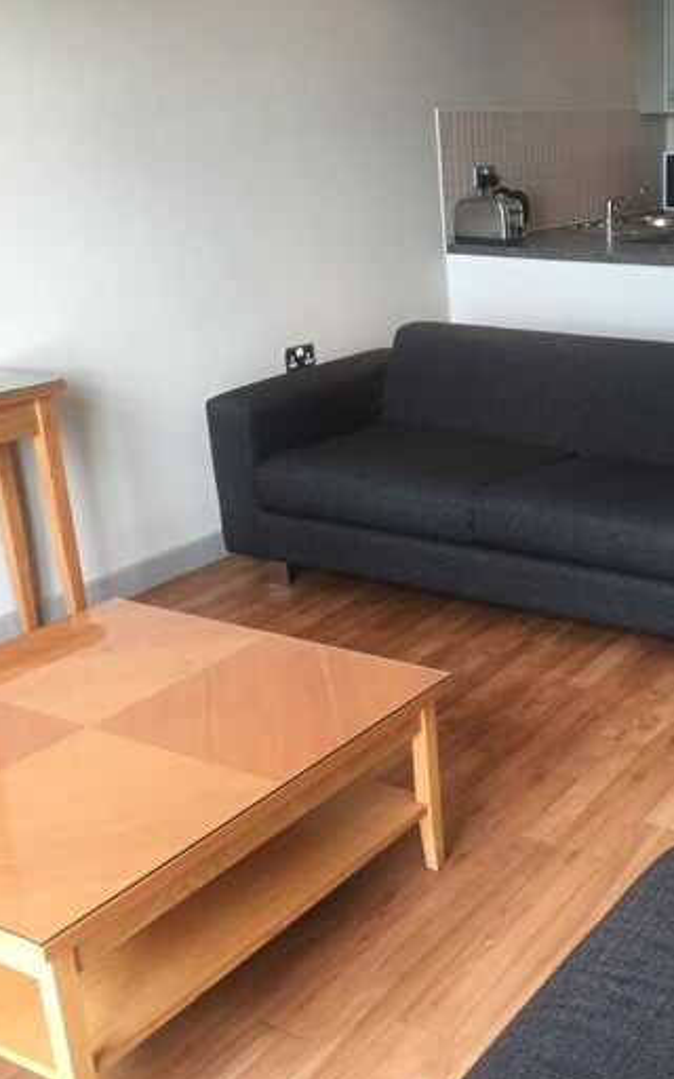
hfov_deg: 29.2
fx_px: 1234
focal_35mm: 42
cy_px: 547
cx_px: 619
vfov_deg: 47.2
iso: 32
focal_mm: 4.15
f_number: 2.2
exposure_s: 1/33
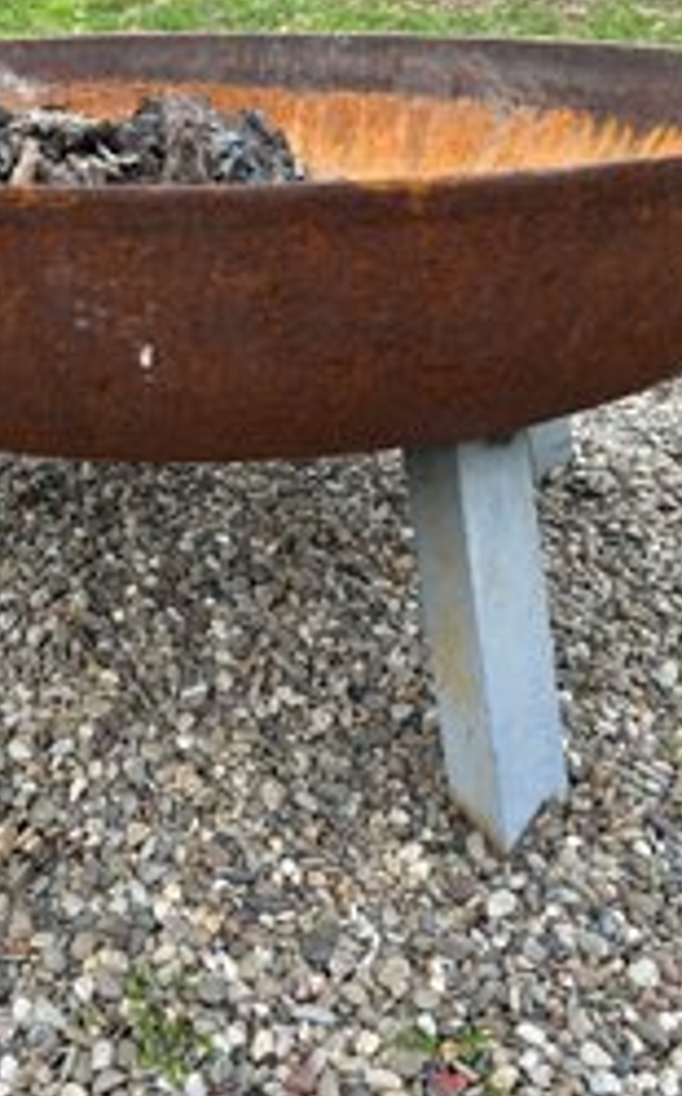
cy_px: 535
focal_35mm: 38
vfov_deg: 51.6
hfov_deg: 33.3
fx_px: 1133
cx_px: 262
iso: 50
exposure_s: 1/422
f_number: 1.5
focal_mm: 5.7
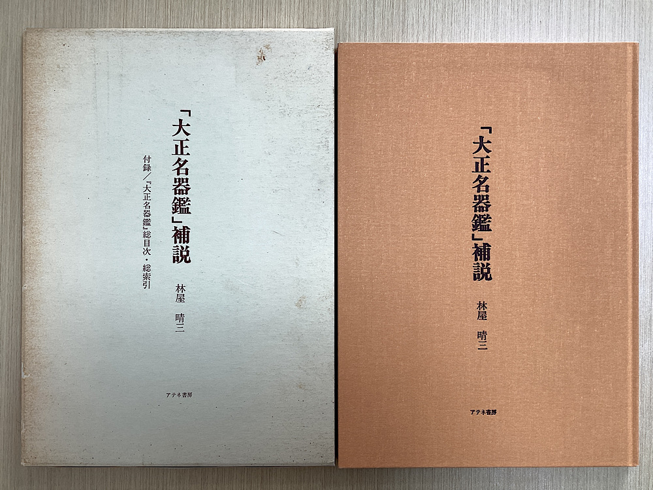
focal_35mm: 31
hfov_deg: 58.4
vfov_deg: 45.4
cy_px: 245
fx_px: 585
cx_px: 326
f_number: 2.4
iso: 50
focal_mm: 3.3
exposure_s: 1/50
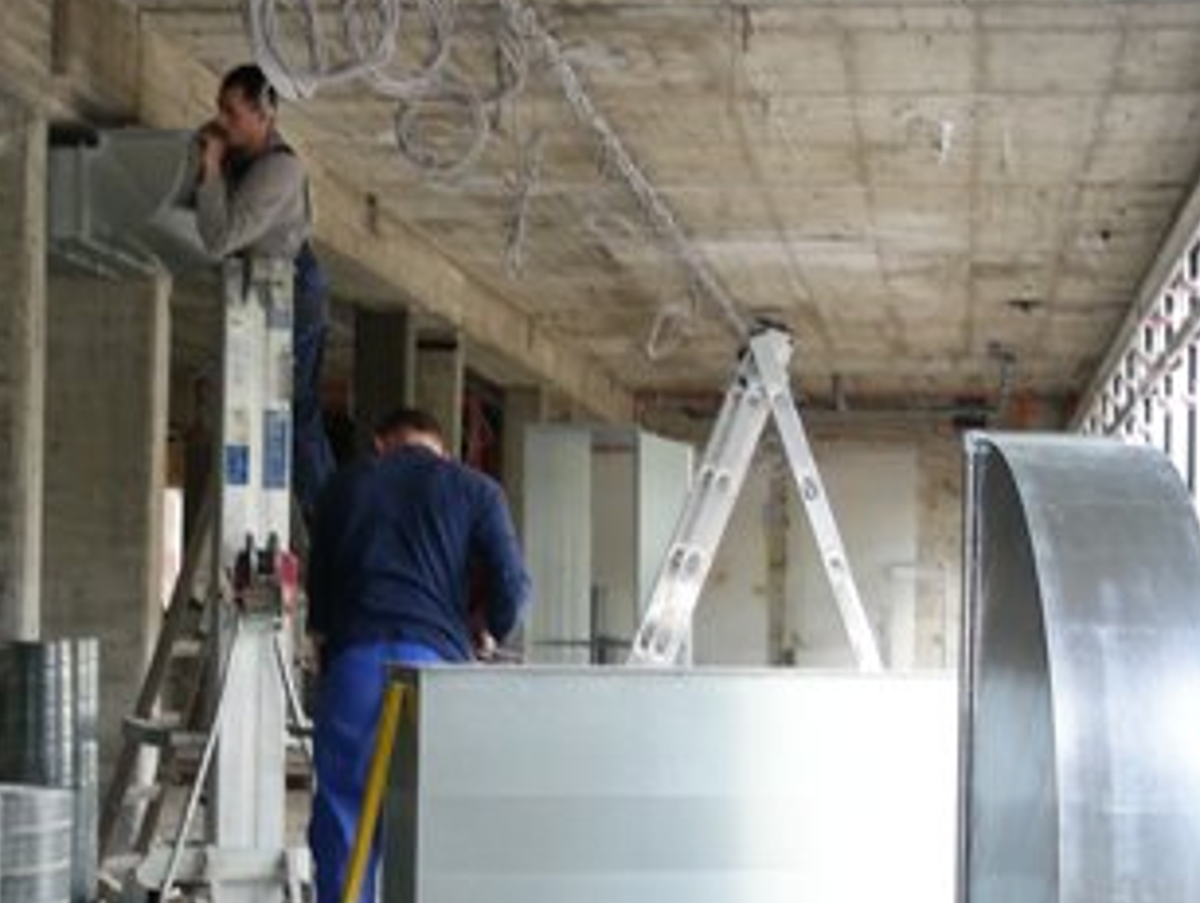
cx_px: 438
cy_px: 473
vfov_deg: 14.5
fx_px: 3540
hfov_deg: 19.2
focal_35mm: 102
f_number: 3.5
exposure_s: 1/29.8
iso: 163
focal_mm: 11.7
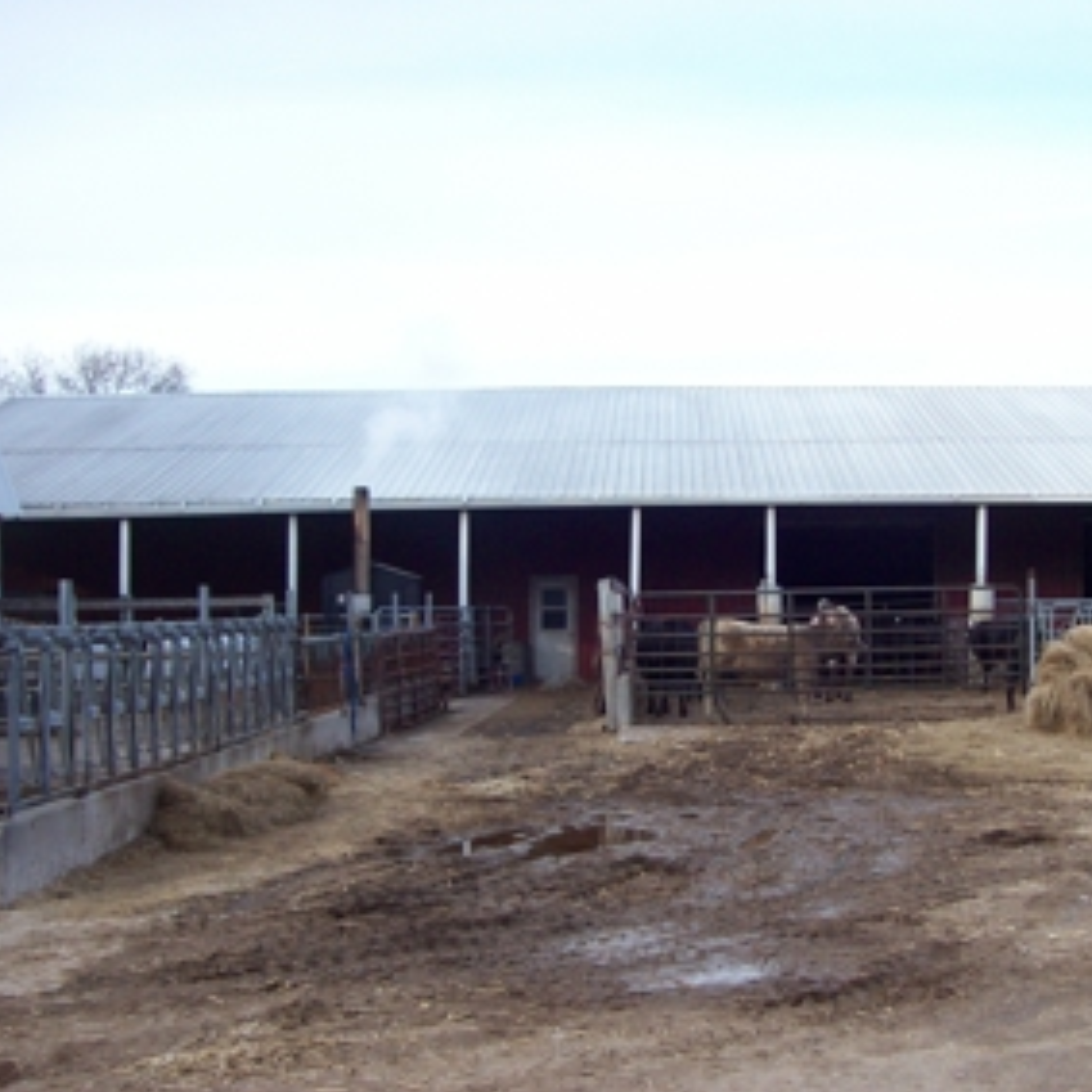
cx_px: 722
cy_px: 536
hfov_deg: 37.2
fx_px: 1606
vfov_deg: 37.6
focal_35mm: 45
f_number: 2.7
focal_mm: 6
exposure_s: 1/459
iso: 80
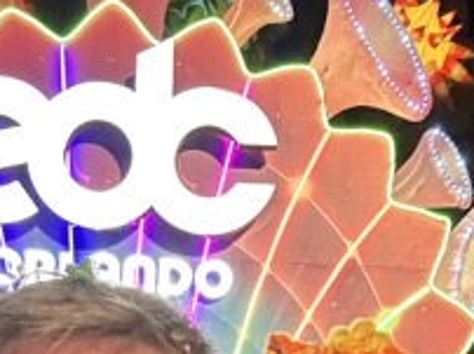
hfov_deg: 26.7
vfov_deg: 17.9
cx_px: 211
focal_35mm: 73
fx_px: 998
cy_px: 535
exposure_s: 1/29
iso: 500
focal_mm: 2.69
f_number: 1.9
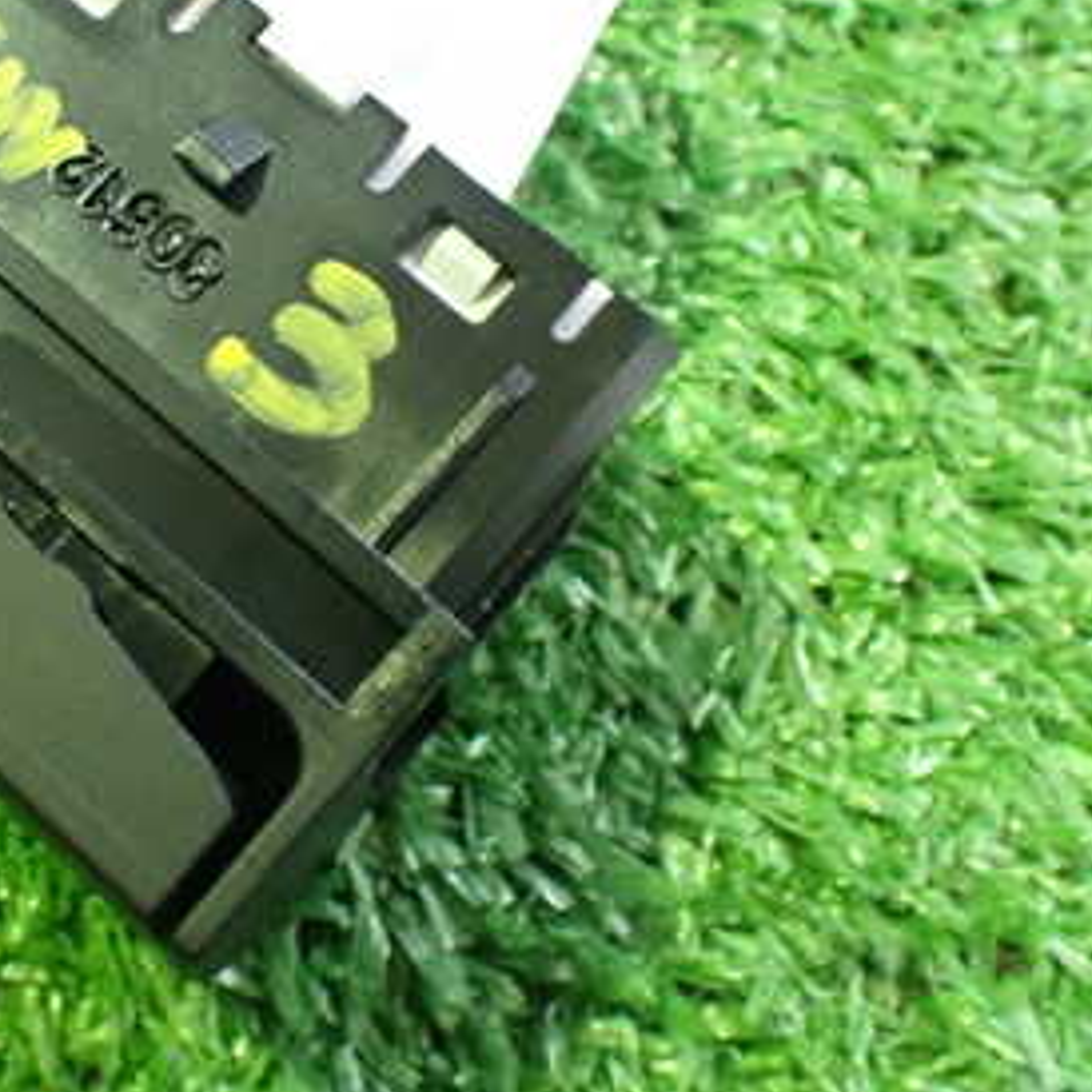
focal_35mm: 58
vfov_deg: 29.3
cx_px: 215
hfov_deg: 28.9
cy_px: 331
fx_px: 2070
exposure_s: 1/30
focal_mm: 5.4
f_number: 2.3
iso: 800
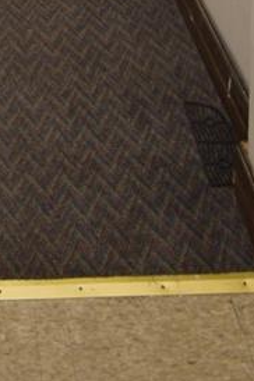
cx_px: -94
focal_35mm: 66
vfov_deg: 18.8
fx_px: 698
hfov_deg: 18.8
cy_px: -384
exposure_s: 1/80
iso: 400
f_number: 3.5
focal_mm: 10
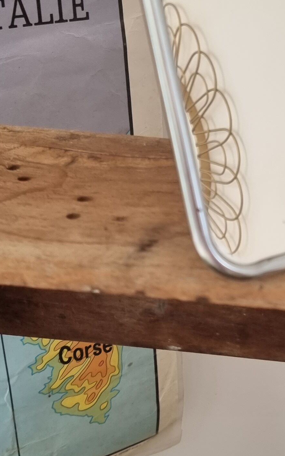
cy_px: 195
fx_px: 895
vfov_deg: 28.6
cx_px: 316
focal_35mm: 72
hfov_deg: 17.5
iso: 100
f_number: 1.8
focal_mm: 6.7
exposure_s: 1/100
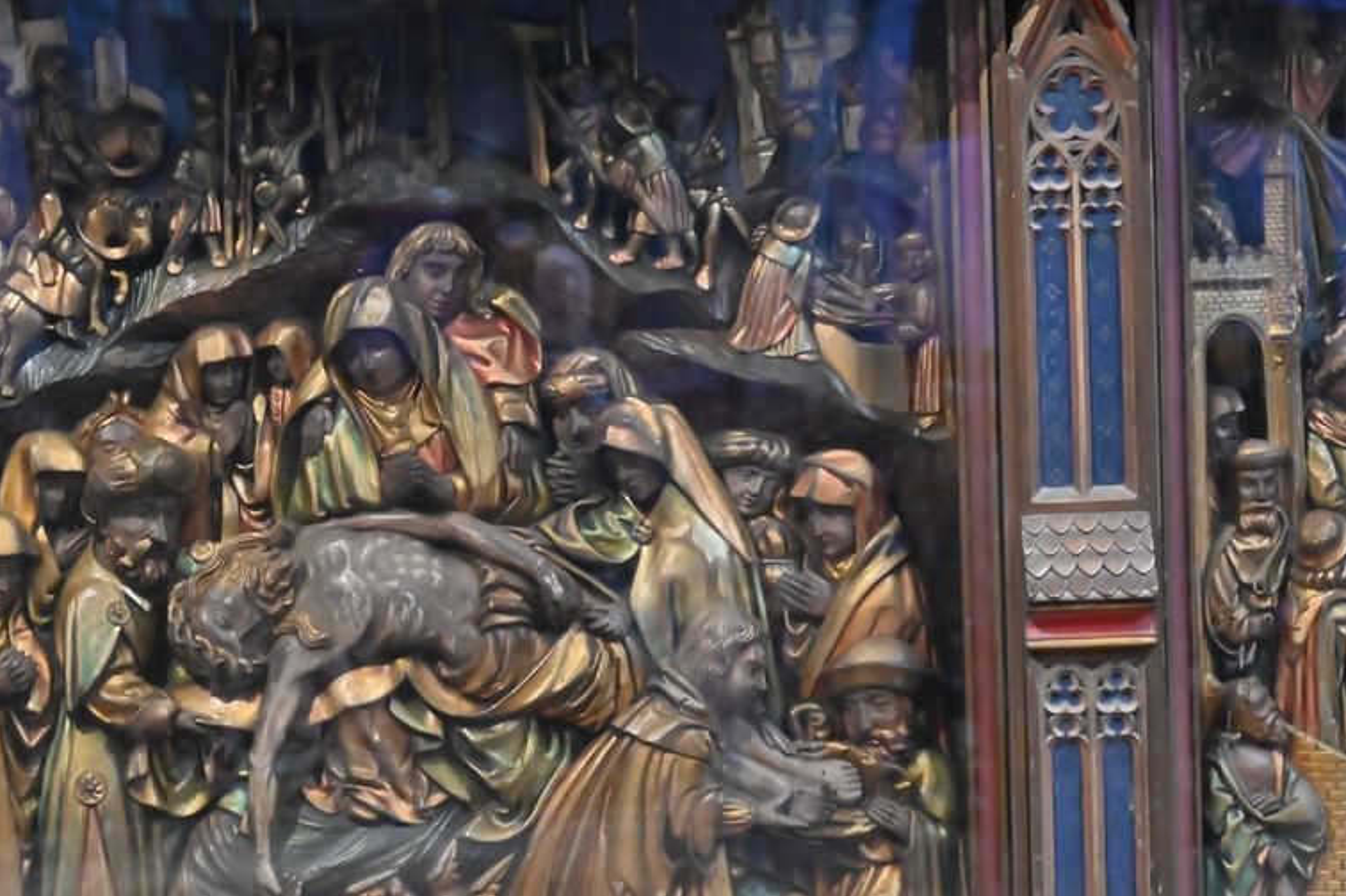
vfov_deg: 13.3
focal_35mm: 103
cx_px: 420
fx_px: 3848
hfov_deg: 19.8
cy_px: 593
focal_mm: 74
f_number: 6
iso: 22800
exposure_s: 1/80
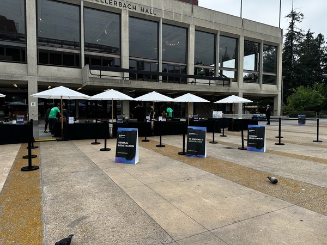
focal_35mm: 24
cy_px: 122
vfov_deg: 56.8
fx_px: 227
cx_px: 164
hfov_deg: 71.6
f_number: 1.78
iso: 80
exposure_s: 1/419
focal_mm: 6.86
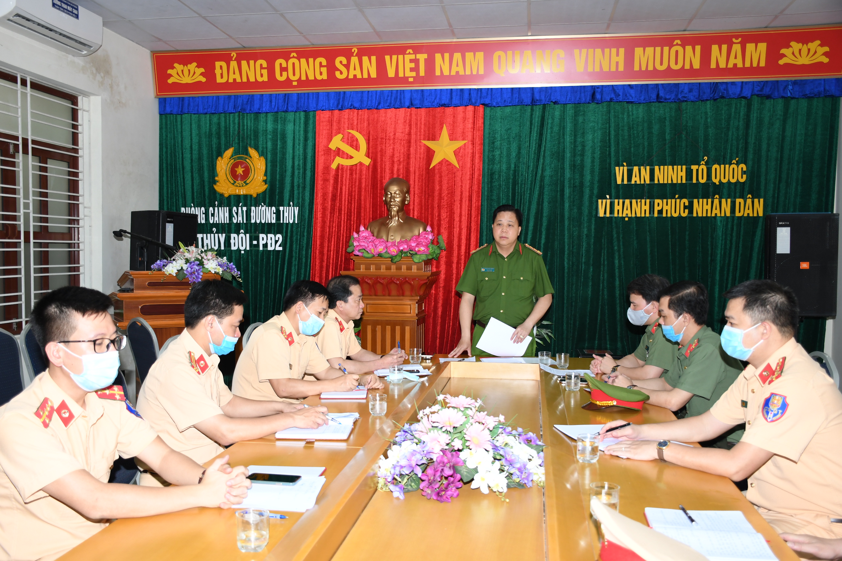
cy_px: 280
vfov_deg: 38.4
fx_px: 807
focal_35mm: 34
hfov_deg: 55.1
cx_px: 421
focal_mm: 23
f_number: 4
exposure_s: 1/250
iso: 500
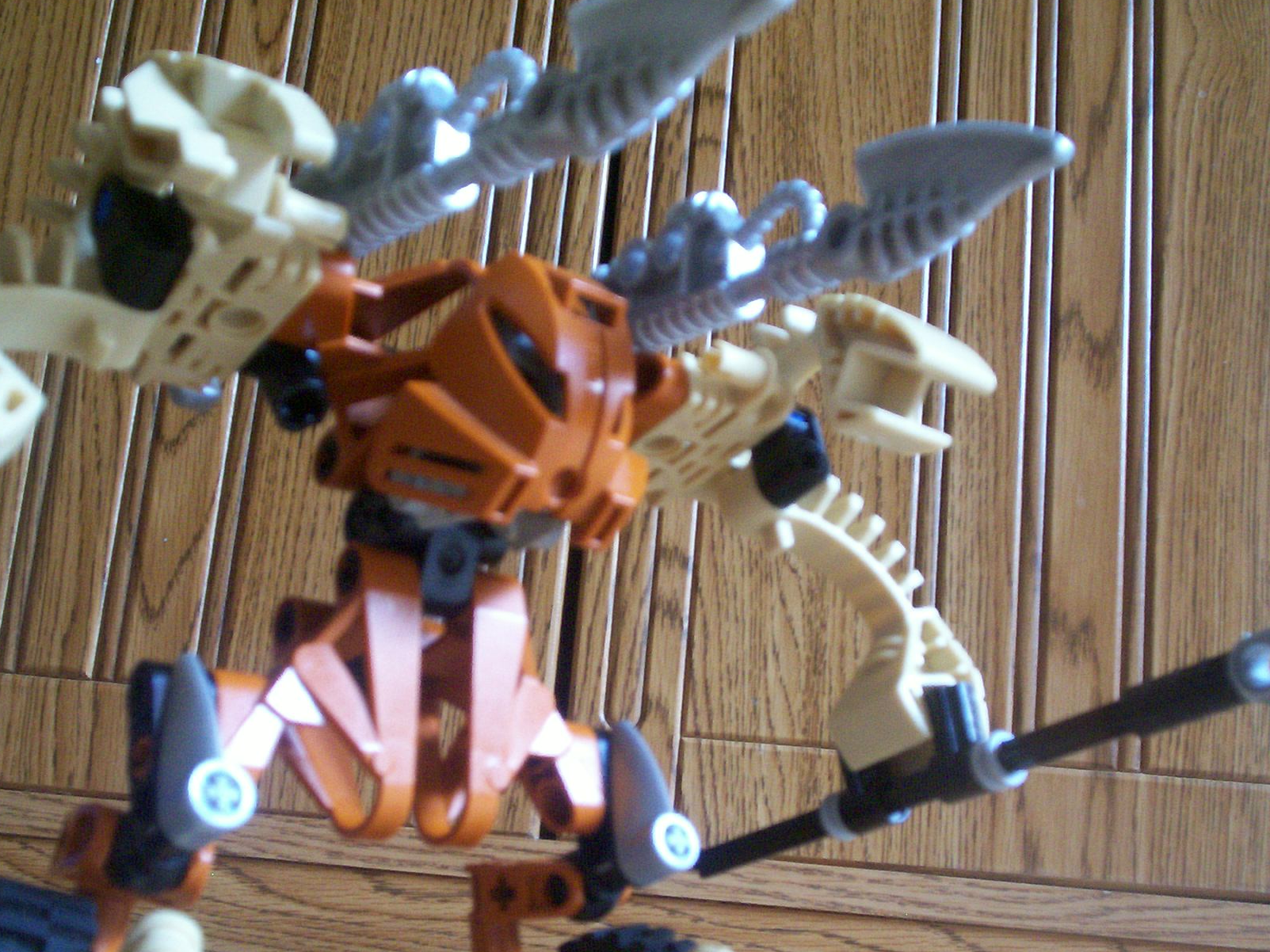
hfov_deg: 41.2
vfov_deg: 31.4
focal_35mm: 46
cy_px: 573
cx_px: 624
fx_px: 1688
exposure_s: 1/10.3
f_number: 4.5
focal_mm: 5.9
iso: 200
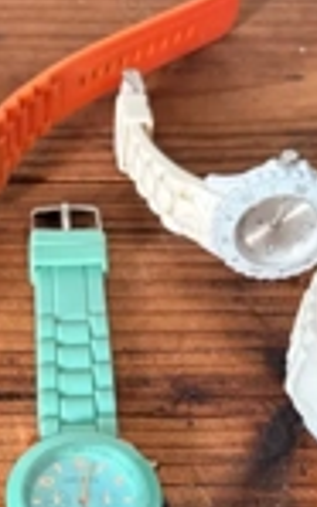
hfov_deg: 17.3
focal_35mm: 74
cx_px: 27
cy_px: 510
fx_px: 1024
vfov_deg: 26.3
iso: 250
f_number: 1.6
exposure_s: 1/60
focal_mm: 5.96
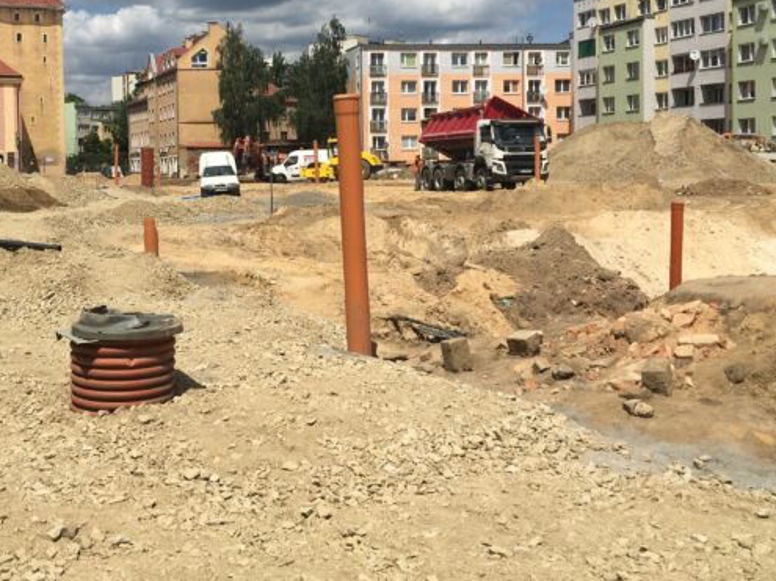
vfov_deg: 31.9
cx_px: 298
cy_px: 193
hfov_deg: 41.8
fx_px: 1009
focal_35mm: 45
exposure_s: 1/3663
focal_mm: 4.15
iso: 25
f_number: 2.2
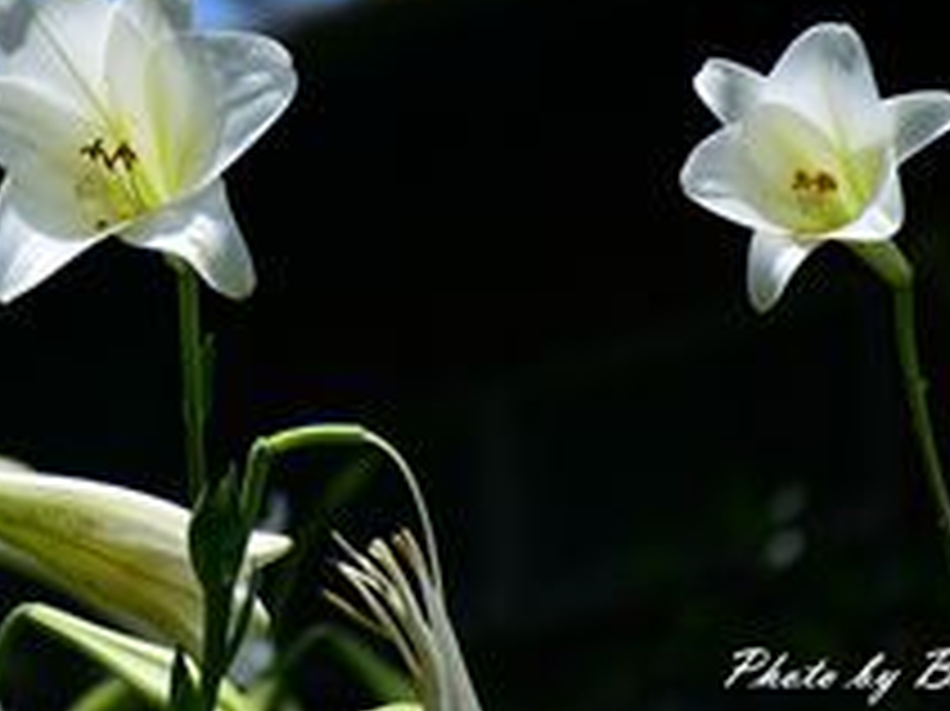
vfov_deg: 3.7
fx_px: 10889
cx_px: 9
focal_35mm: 397
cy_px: -36
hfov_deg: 5.0
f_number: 5.6
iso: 100
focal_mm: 116
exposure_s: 1/800
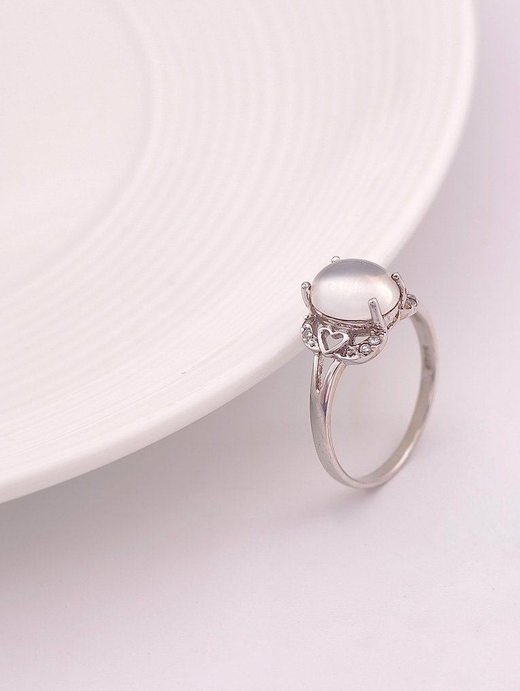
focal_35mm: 147
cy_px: 313
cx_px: 267
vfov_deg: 13.4
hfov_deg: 10.1
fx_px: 2937
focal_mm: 22.48
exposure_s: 1/200
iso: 125
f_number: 2.67
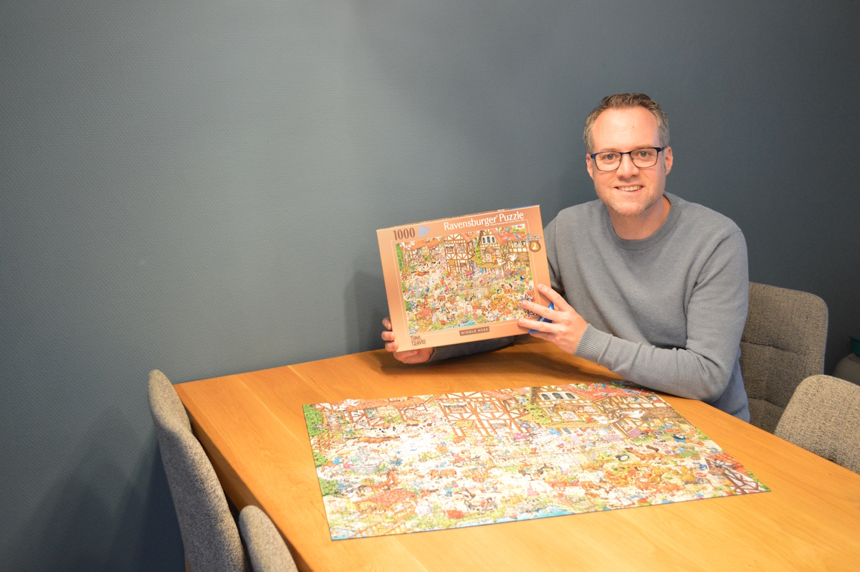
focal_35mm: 36
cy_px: 286
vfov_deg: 36.8
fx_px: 859
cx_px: 430
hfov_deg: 53.2
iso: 1400
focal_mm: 24
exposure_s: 1/60
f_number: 4
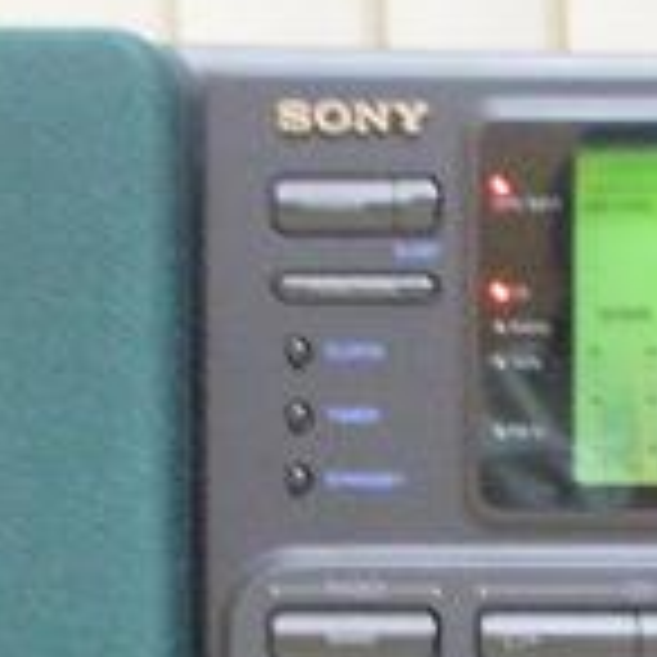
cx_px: 810
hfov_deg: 10.5
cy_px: 850
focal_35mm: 164
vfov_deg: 10.4
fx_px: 3522
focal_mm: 6.6
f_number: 3.5
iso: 250
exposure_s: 1/4
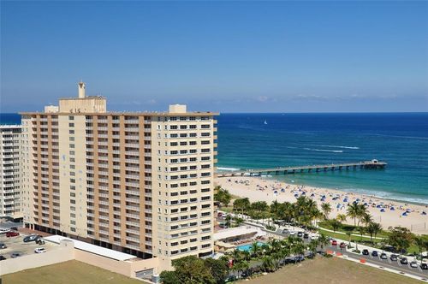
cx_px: 214
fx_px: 606
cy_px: 142
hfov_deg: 38.9
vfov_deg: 26.4
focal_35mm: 51
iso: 200
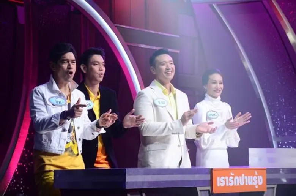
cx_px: 148
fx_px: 812
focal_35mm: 99
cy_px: 98
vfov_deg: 13.8
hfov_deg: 20.7
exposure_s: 1/200
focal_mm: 66
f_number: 5
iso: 2000
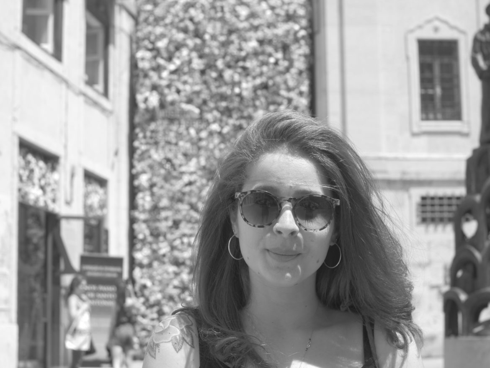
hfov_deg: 27.0
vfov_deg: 20.5
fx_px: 1020
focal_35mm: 72
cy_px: 184
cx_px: 245
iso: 200
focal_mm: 36
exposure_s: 1/500
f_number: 5
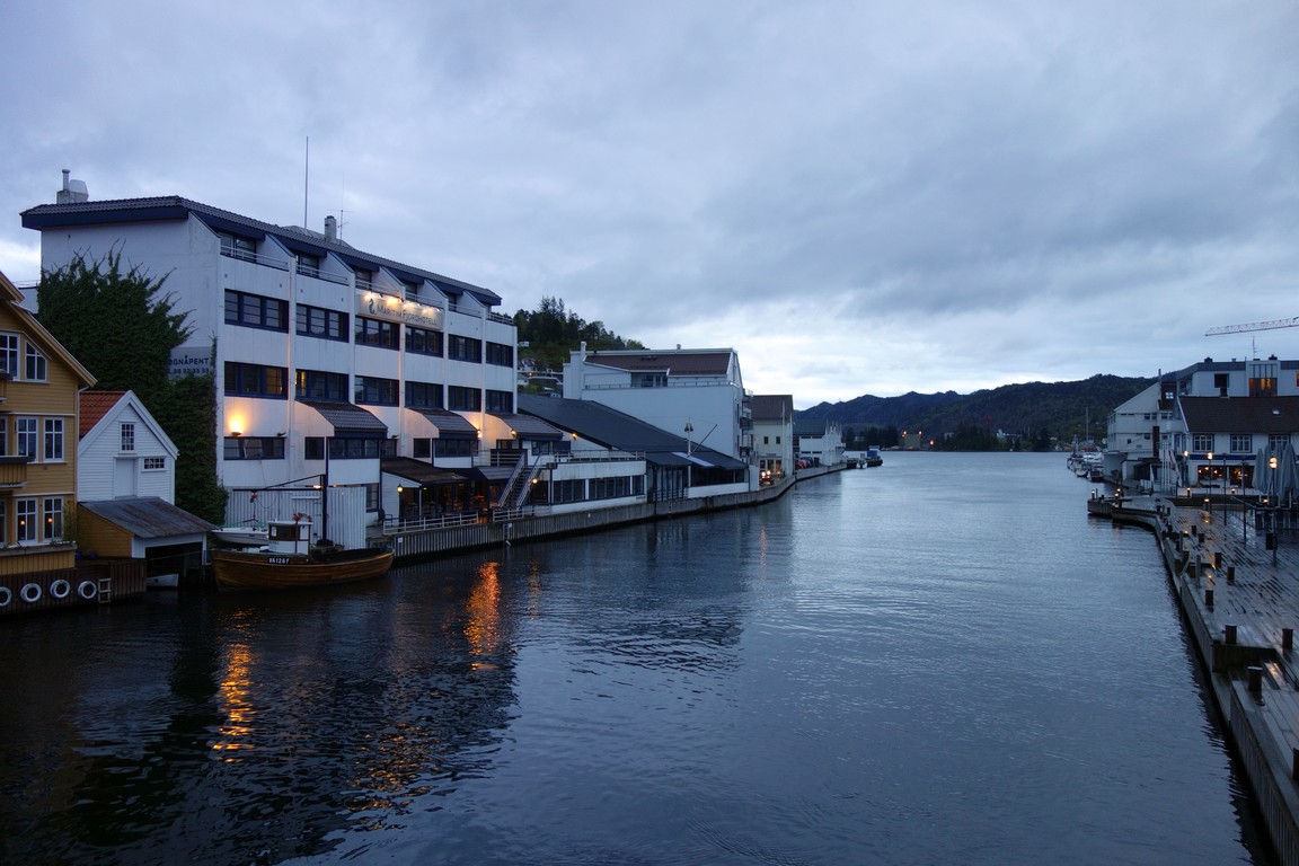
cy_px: 433
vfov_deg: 46.4
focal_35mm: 28
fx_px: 1010
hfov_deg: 65.5
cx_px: 650
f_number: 1.8
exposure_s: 1/80
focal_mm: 10.4
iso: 125
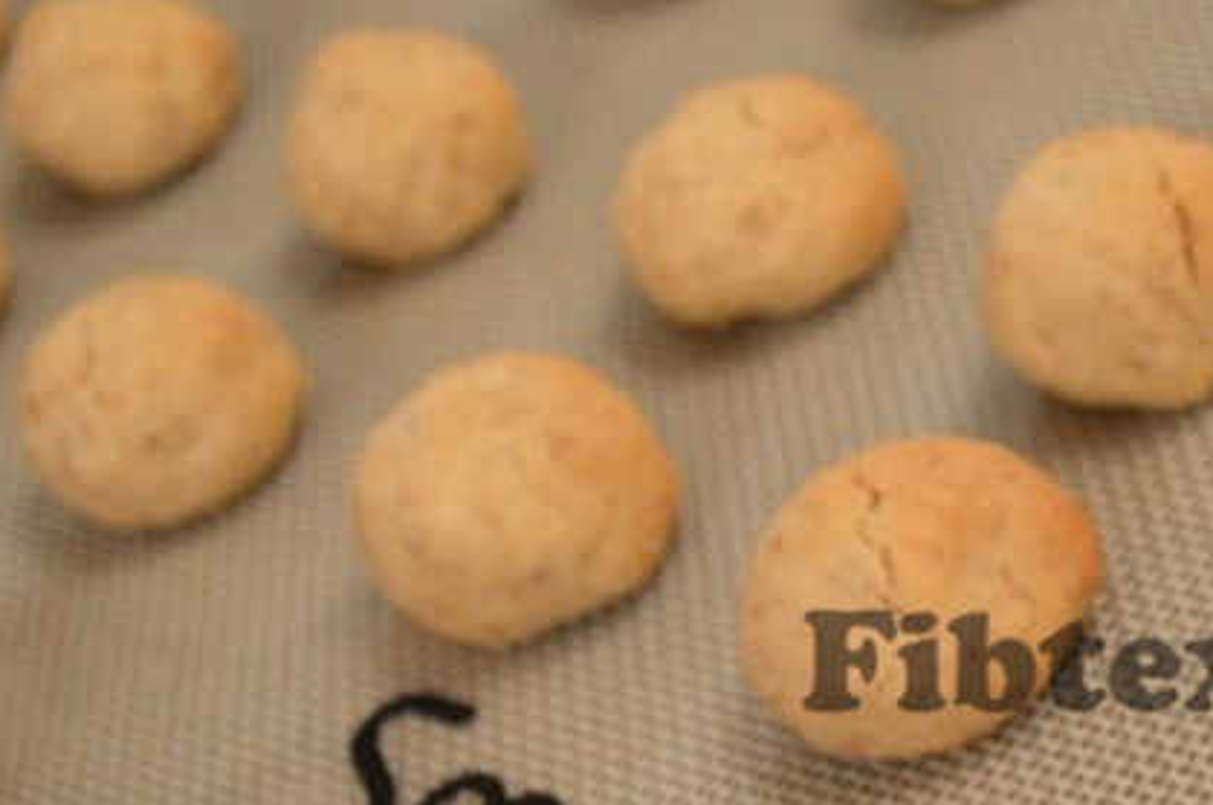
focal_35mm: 86
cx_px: 1071
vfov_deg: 15.7
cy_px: 657
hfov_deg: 23.1
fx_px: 2893
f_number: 4
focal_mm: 24
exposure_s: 1/15
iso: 500
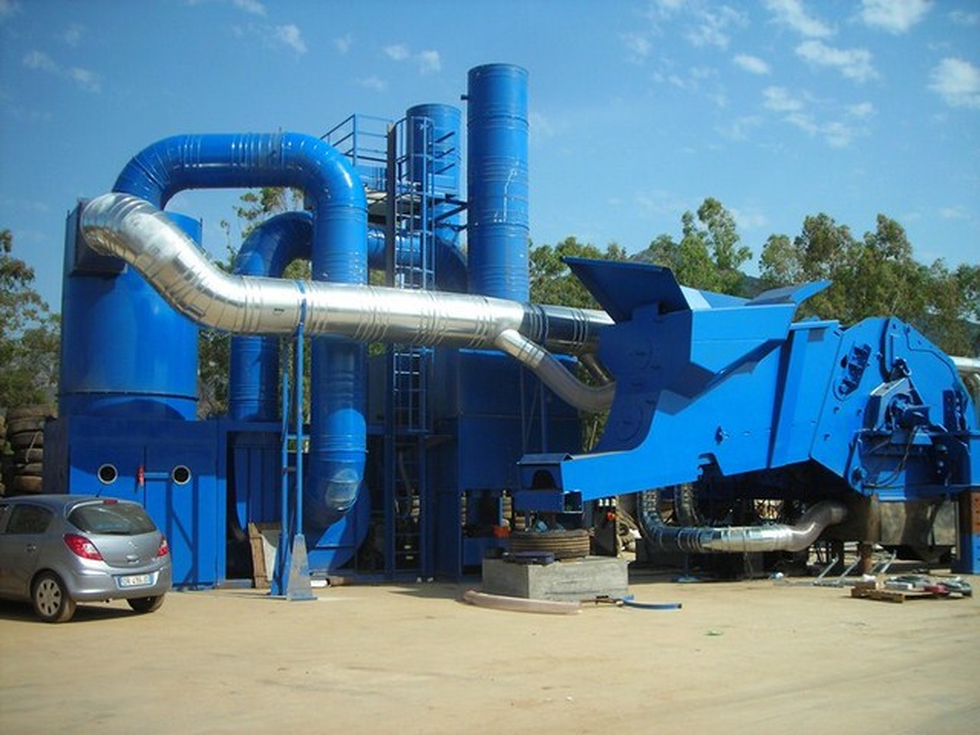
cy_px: 368
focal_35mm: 38
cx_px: 490
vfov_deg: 37.7
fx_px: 1076
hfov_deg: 49.0
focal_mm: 6.3
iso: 50
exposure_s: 1/182
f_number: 6.4
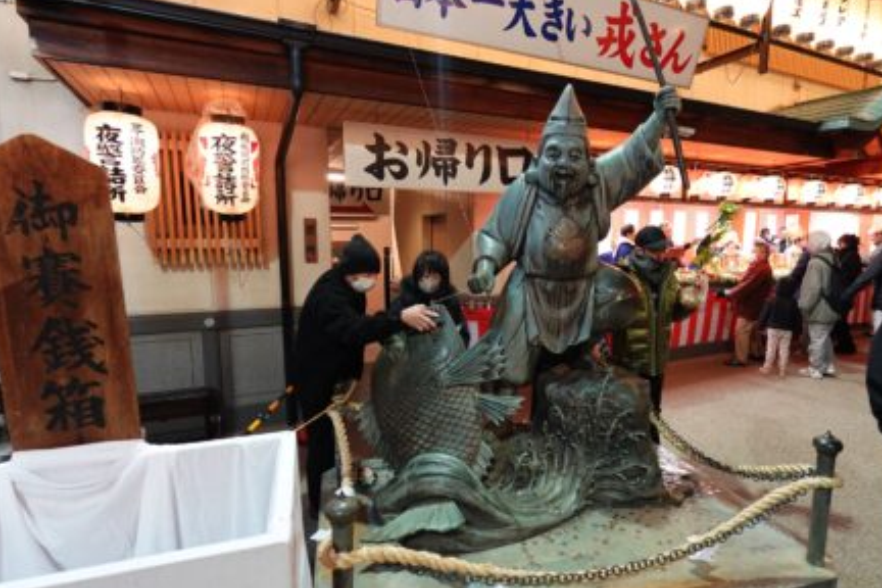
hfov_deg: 83.8
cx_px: 482
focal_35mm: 20
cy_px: 302
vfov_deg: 61.9
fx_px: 490
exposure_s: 1/40
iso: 320
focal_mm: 6.9
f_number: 1.8
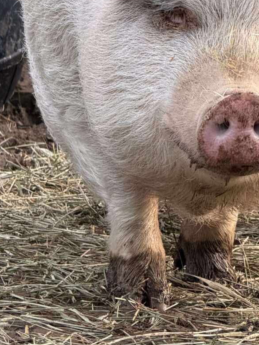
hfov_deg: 4.5
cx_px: 251
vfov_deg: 6.0
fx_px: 3280
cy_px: 157
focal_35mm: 329
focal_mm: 16.89
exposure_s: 1/121
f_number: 2.8
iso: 125
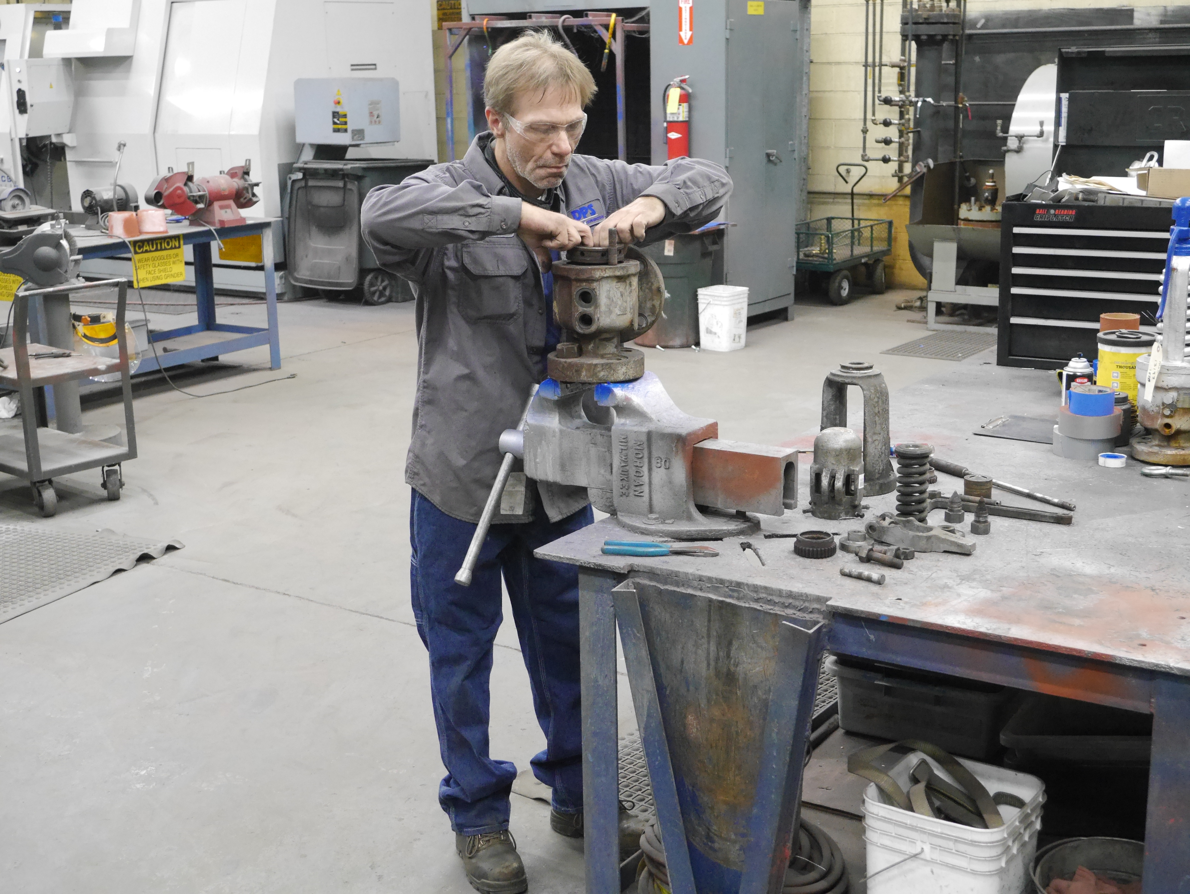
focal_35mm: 48
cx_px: 595
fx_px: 1651
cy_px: 447
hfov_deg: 39.6
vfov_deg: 30.3
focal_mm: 24
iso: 2500
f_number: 5.2
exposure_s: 1/60
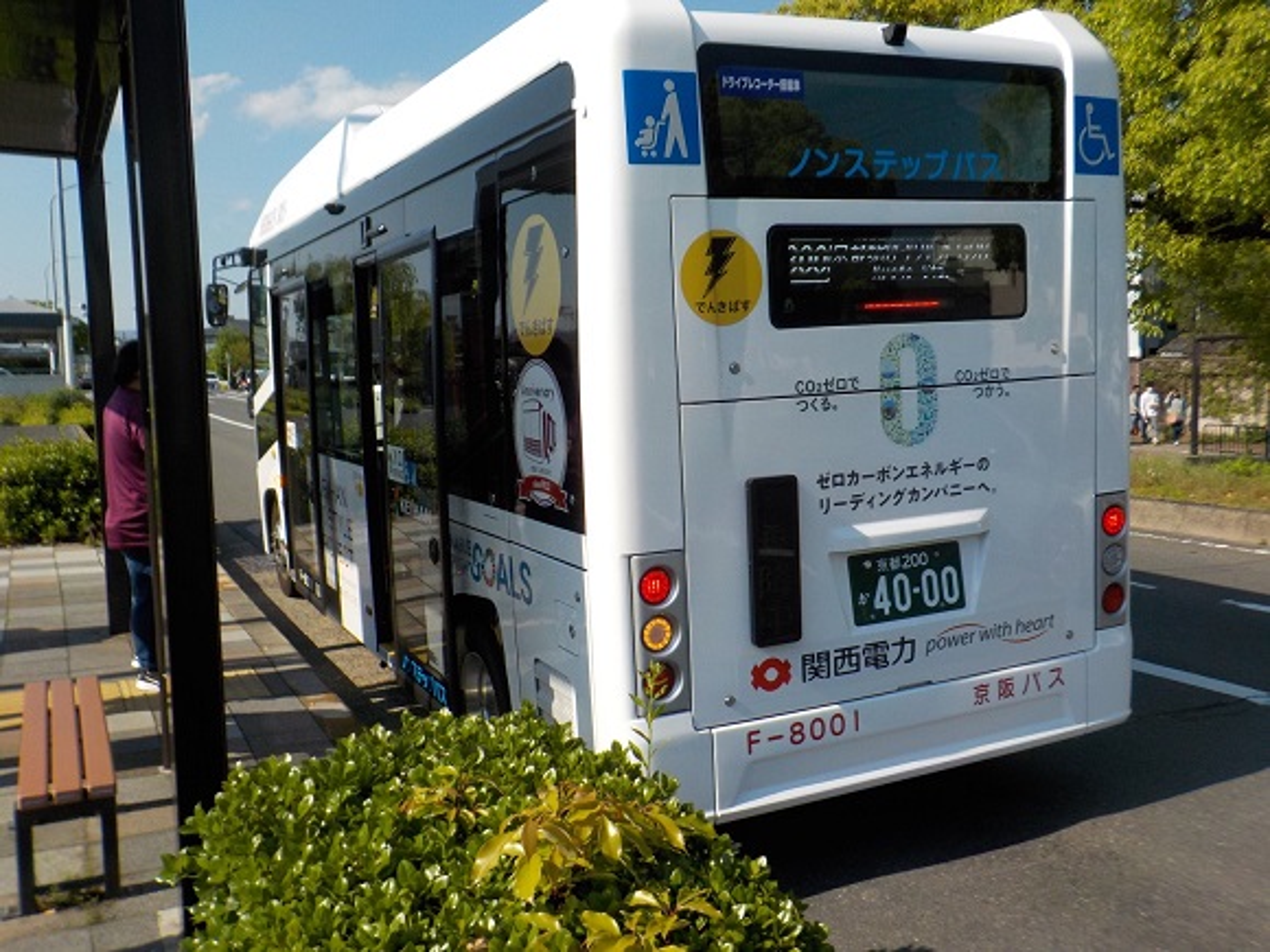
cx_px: 635
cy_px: 476
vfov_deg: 46.8
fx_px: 1101
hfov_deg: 60.0
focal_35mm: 30
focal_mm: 4.1
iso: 125
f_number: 3.3
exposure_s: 1/1600
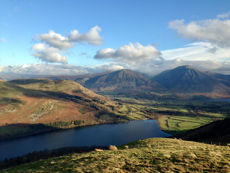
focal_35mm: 33
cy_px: 86
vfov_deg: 42.9
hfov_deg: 55.4
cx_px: 115
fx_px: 219
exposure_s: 1/951
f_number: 2.4
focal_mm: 4.12
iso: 50
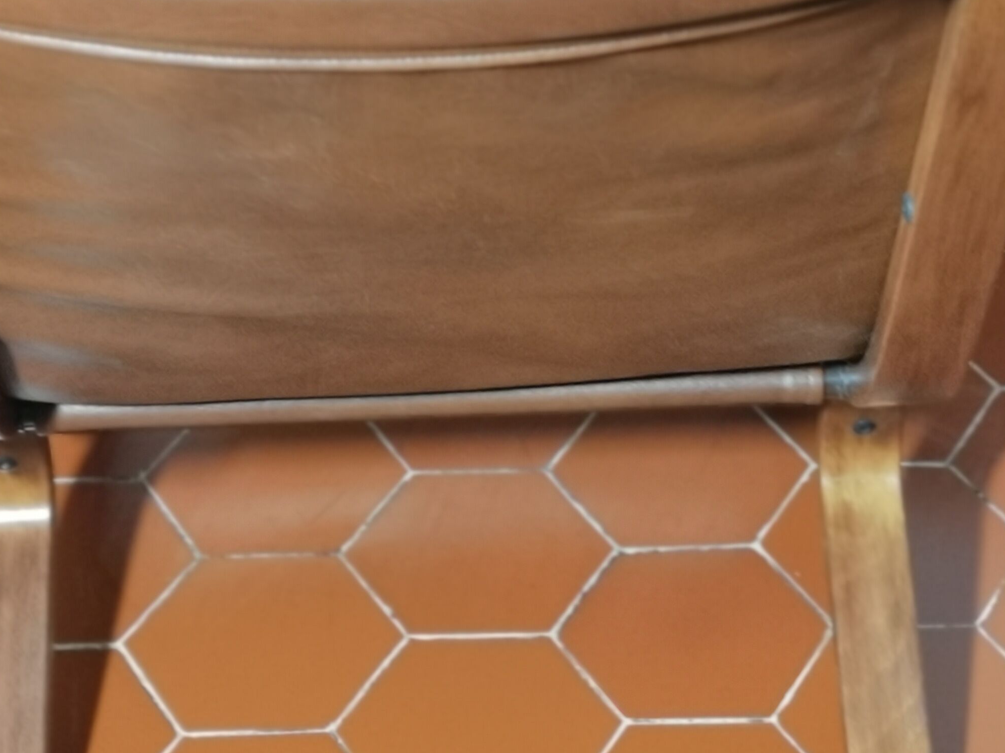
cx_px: 527
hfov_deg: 19.8
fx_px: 2874
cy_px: 313
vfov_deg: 14.9
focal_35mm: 99
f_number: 4
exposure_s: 1/25
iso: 320
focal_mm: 5.58
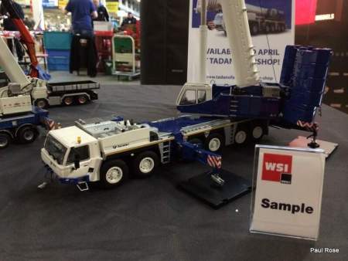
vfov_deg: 46.8
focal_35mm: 30
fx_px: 302
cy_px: 130
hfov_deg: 59.9
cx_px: 174
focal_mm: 4.12
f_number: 2.2
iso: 400
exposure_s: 1/15
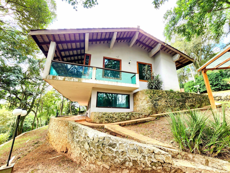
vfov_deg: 89.9
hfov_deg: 106.2
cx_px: 115
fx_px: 86
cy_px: 86
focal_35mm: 13
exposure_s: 1/60.2
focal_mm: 2.2
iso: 100
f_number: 2.2
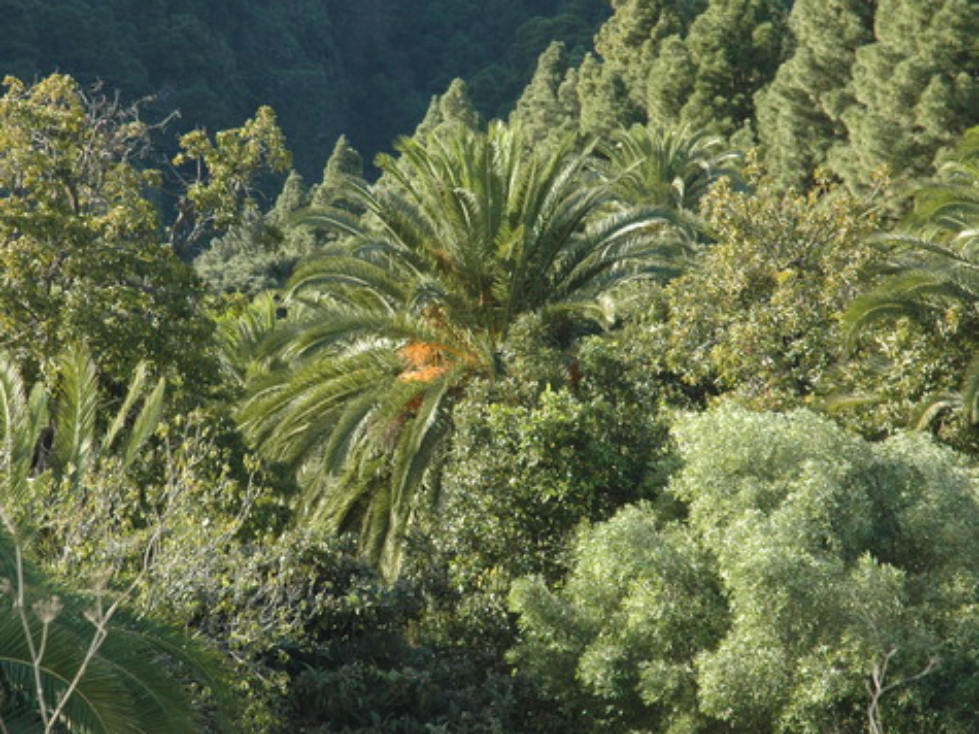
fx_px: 4326
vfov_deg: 9.7
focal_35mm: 153
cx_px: 412
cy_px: 306
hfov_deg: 12.9
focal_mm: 70
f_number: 8
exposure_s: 1/250
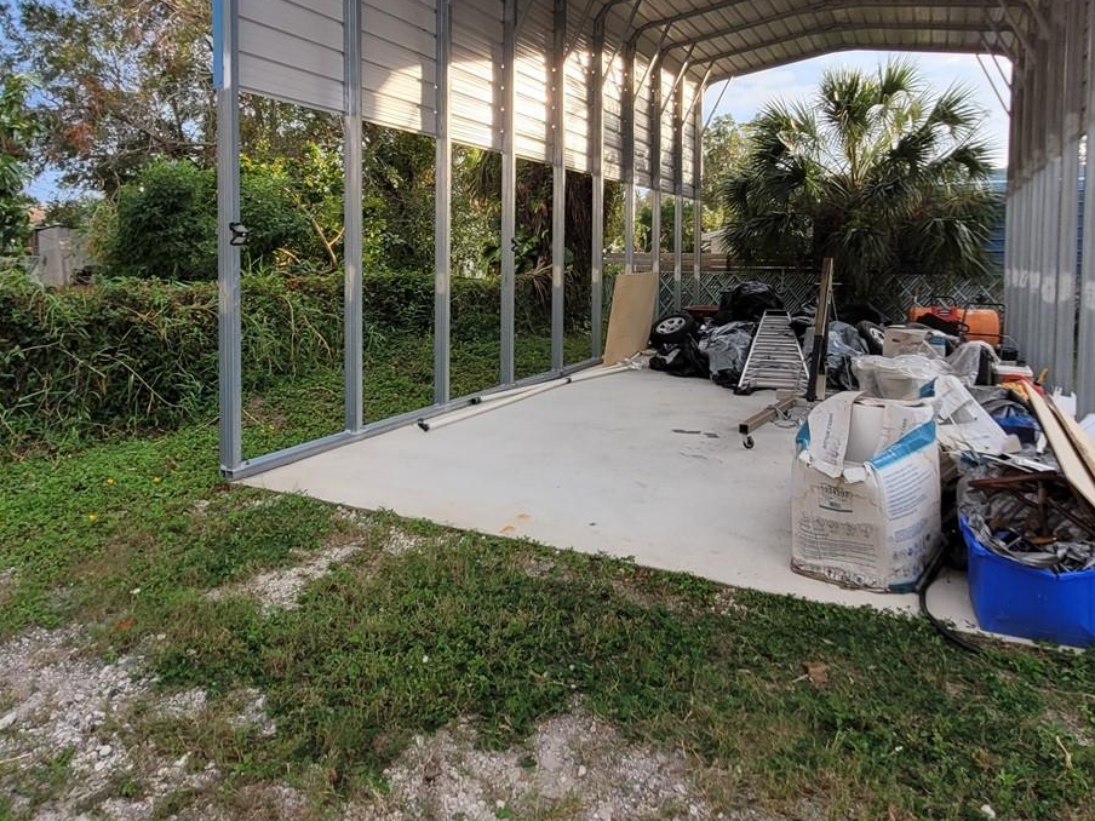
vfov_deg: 57.8
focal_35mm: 23
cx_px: 554
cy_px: 285
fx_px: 728
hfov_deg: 73.9
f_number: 2.2
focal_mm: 1.74
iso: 40
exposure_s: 1/210
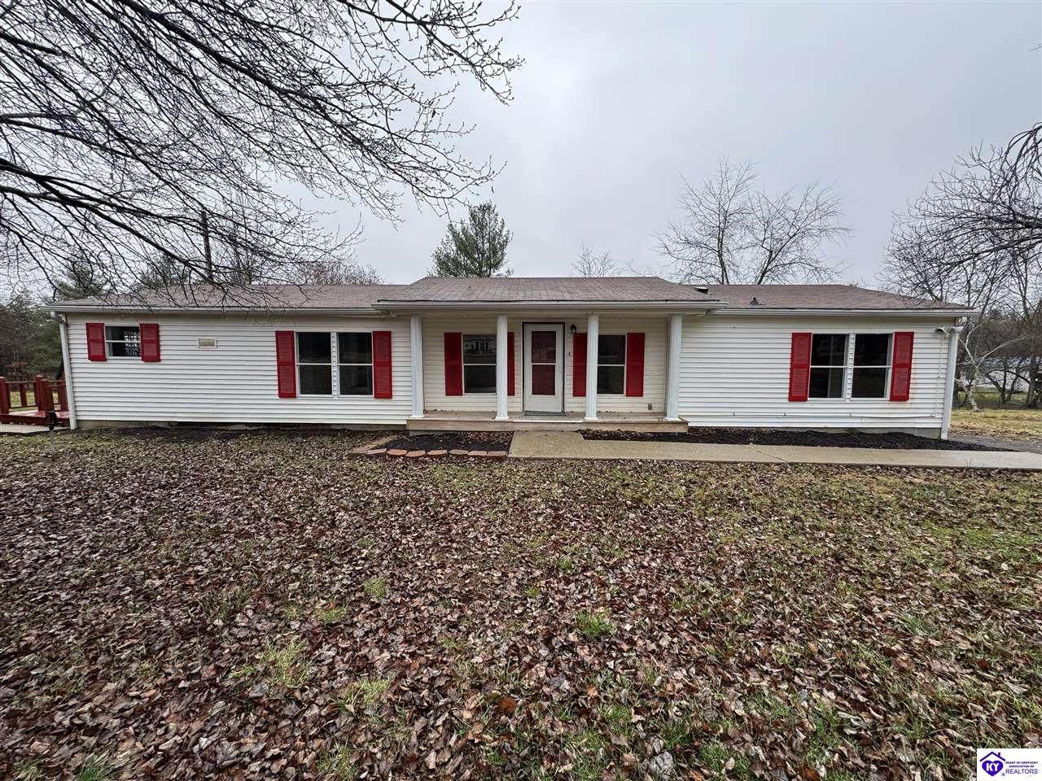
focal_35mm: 14
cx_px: 521
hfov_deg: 102.1
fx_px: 421
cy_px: 390
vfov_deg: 85.7
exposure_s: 1/162
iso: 40
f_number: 2.2
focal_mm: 2.22
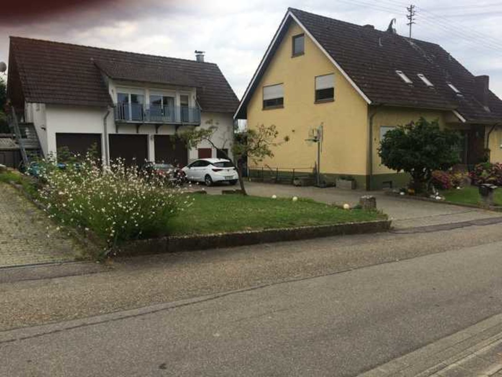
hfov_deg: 61.7
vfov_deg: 48.2
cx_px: 251
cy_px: 188
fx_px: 421
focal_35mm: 29
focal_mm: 4.15
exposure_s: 1/873
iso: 32
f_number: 2.2
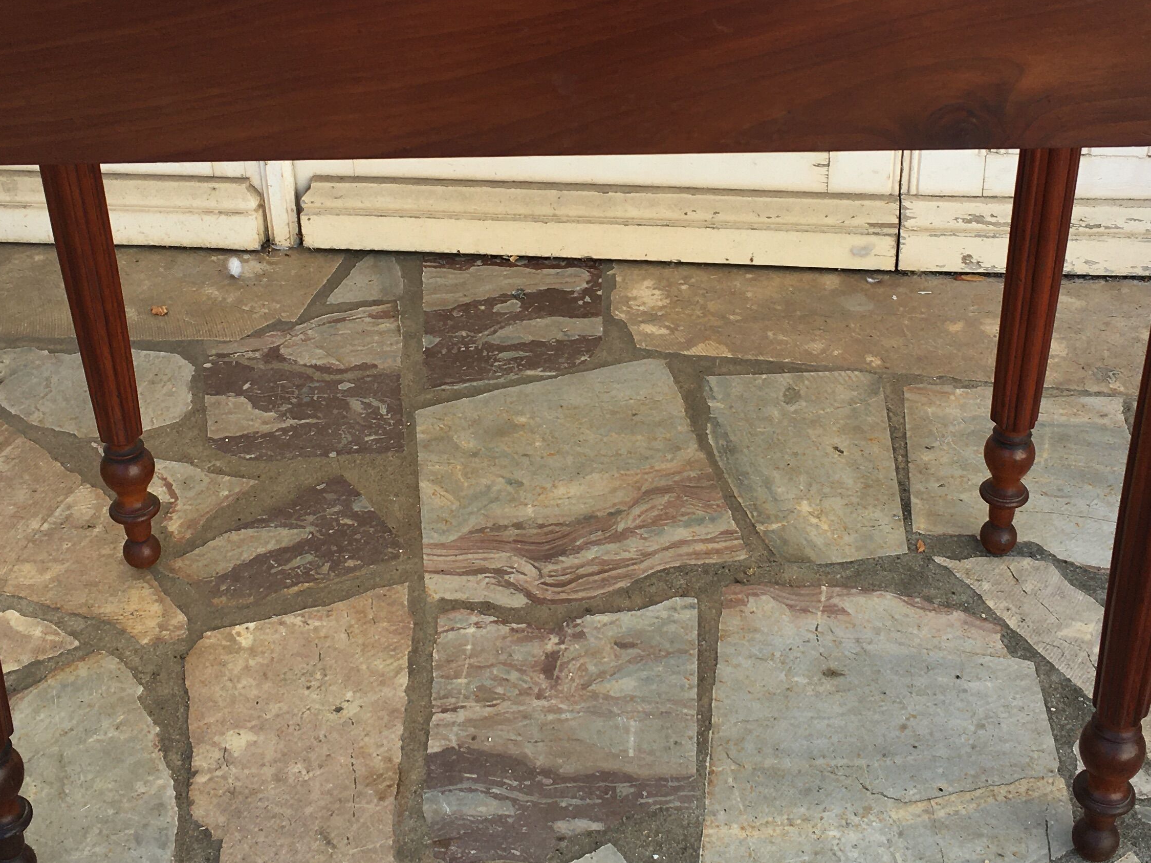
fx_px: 1729
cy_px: 301
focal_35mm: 52
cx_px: 587
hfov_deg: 36.8
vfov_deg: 27.9
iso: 25
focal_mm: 4.15
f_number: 2.2
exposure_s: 1/373
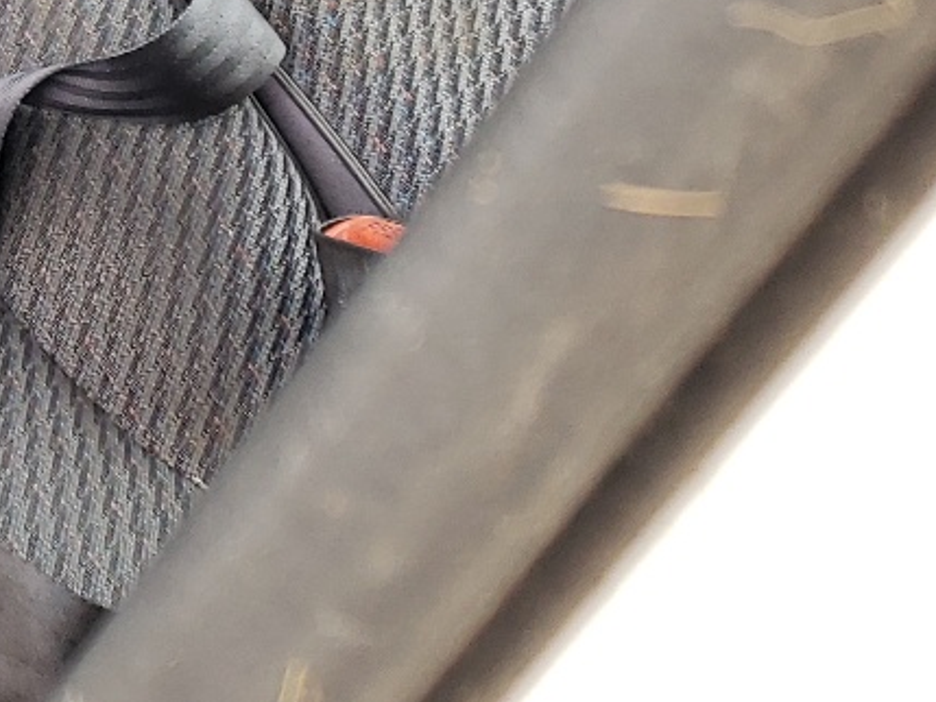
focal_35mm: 97
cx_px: -515
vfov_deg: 13.9
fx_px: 2624
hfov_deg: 17.8
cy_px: -469
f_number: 1.5
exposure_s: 1/120
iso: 63
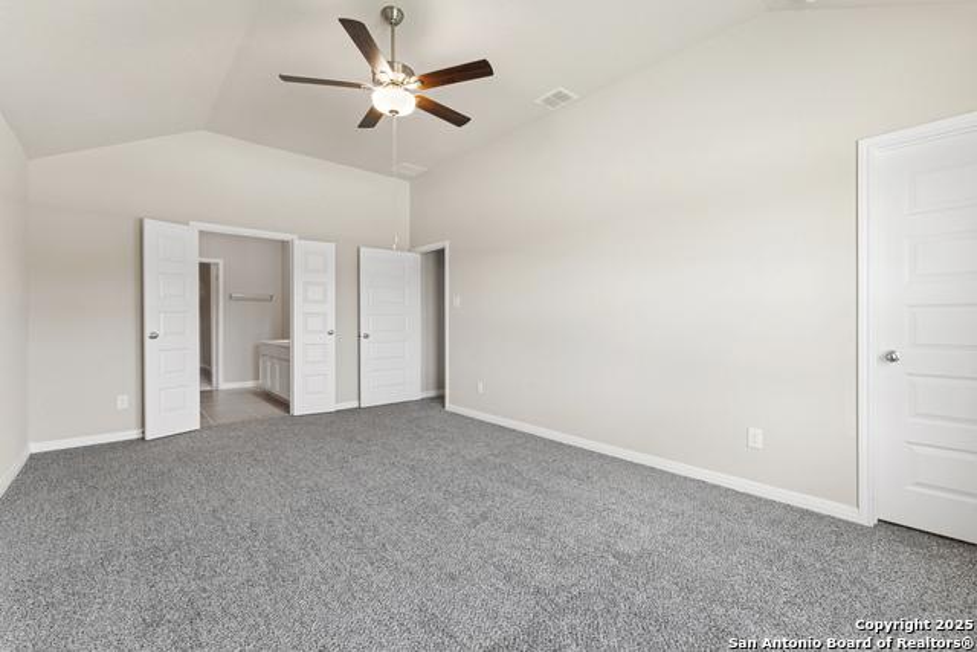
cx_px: 488
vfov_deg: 77.0
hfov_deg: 100.0
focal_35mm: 15
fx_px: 410
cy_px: 326
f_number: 14
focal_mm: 15.1
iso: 100
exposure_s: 1/1.67
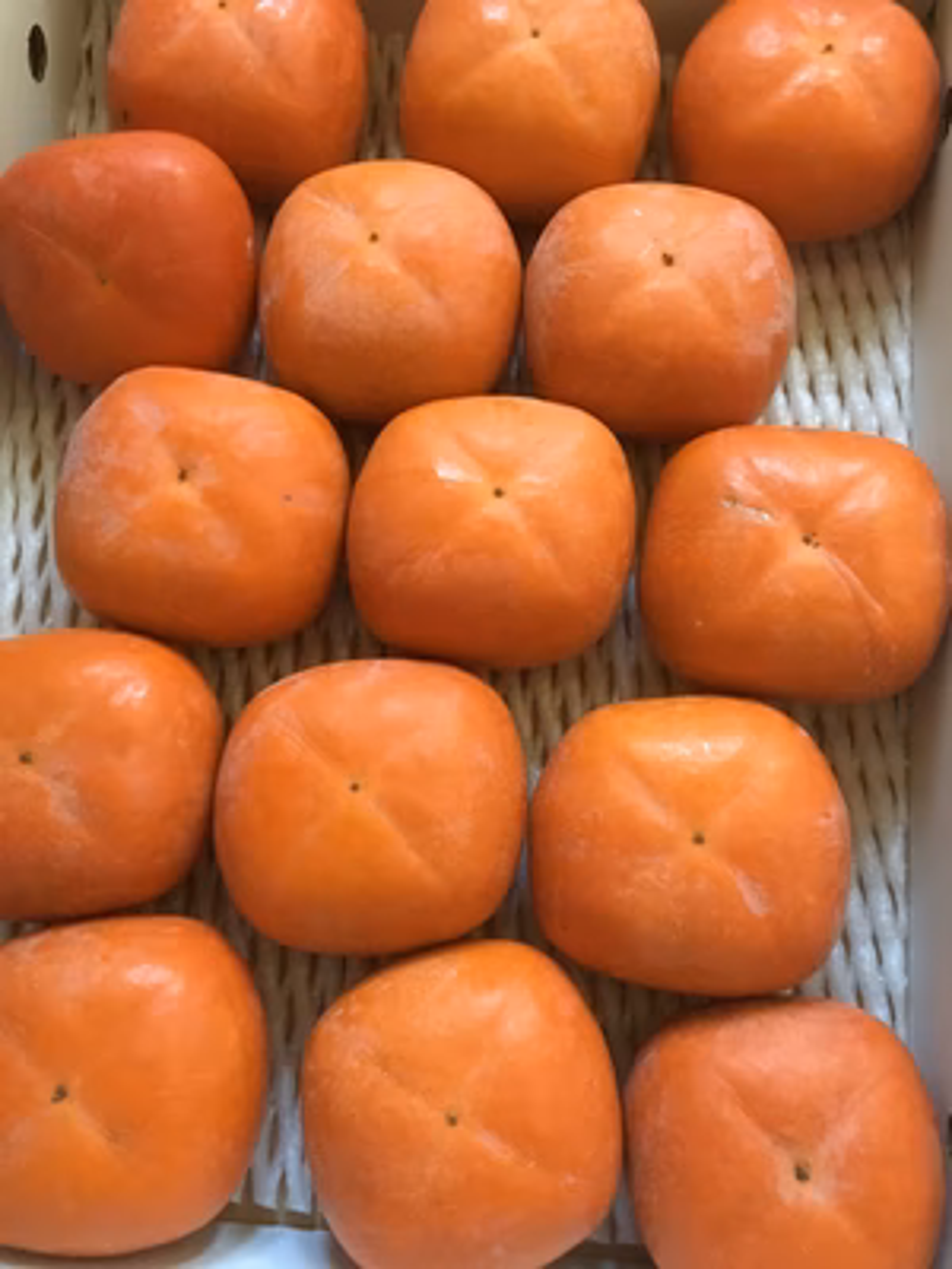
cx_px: 476
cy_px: 634
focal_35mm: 29
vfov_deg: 61.7
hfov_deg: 48.2
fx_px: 1063
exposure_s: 1/15
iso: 320
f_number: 2.2
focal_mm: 4.15
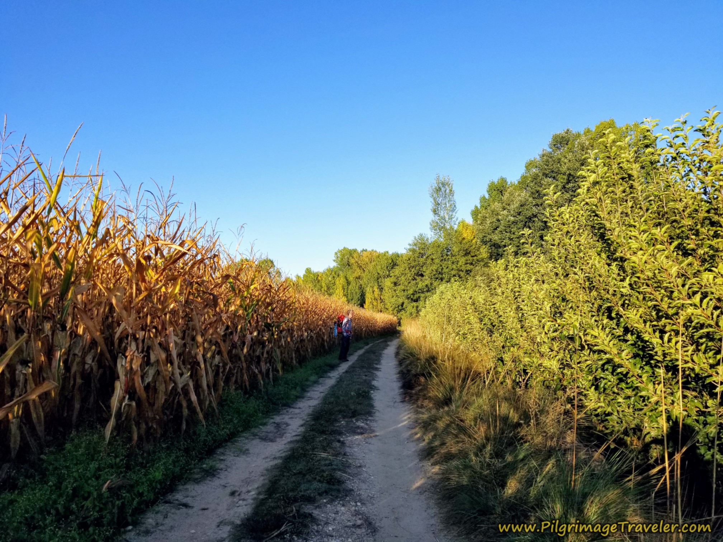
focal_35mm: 26
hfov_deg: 67.3
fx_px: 543
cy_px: 271
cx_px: 362
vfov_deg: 53.1
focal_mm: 4.3
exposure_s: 1/1400
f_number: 1.7
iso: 50
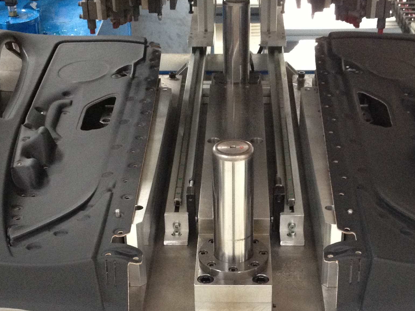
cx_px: 232
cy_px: 231
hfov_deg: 26.3
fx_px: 887
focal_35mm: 74
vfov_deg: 19.8
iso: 250
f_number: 2.4
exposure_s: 1/20
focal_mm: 4.28
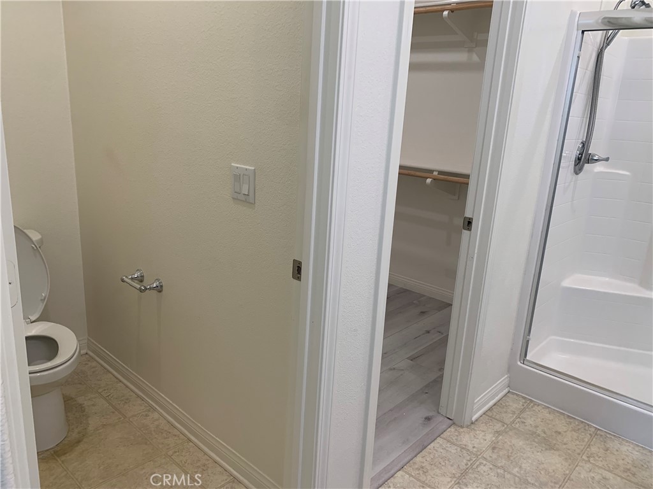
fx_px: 490
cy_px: 244
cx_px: 326
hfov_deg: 67.3
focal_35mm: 26
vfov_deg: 53.1
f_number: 1.8
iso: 80
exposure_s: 1/120
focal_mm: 4.25
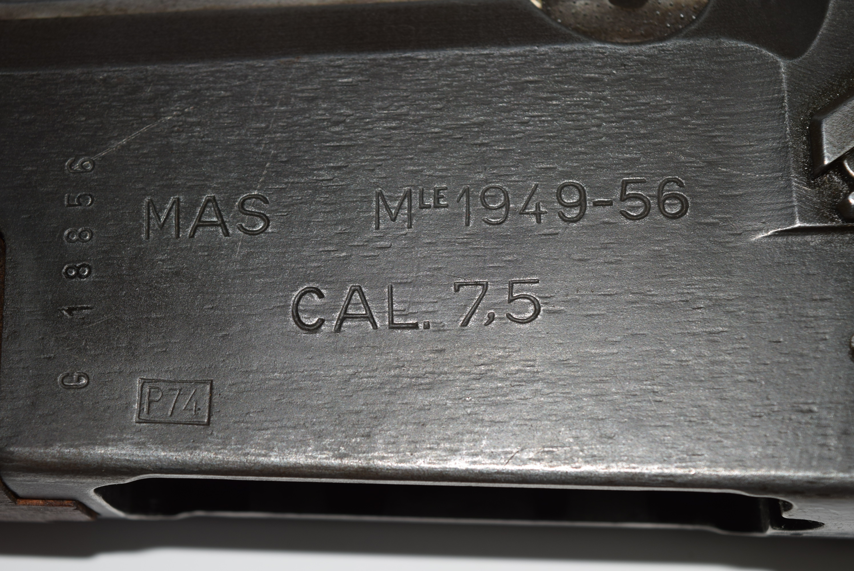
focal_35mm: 72
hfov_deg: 28.1
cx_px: 427
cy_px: 286
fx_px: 1709
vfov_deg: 19.0
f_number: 8
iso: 100
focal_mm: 48
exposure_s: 1/60
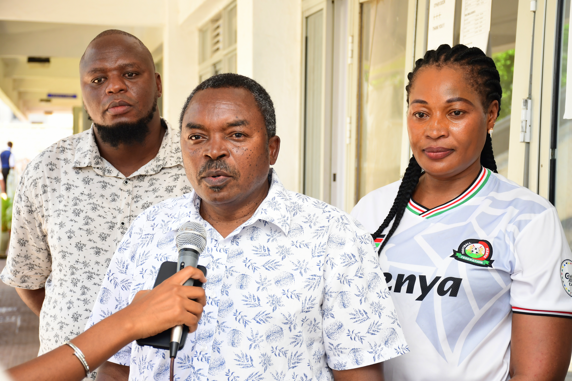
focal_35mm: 75
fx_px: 1192
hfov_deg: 27.0
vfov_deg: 18.2
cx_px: 286
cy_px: 190
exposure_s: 1/160
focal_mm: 50
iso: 400
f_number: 6.3
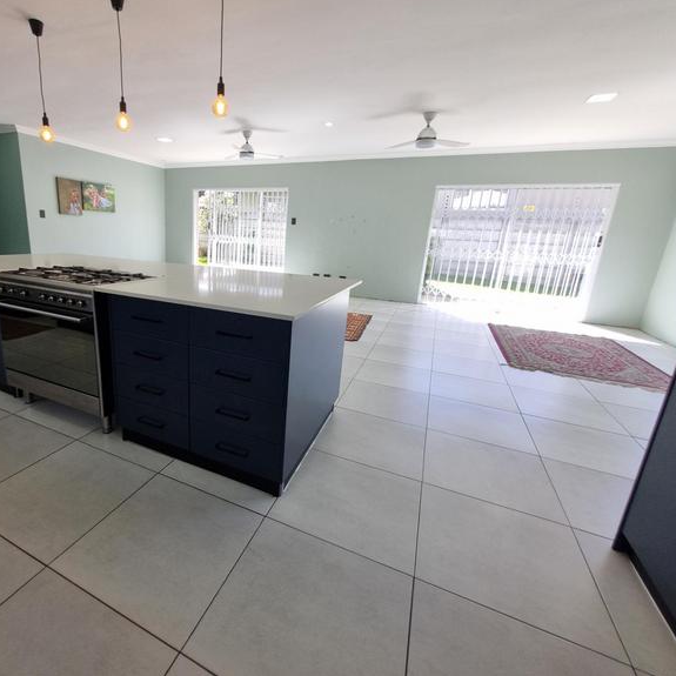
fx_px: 354
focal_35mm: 16
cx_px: 253
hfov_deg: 85.7
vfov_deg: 87.4
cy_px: 326
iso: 50
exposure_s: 1/166
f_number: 2.2
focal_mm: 1.74
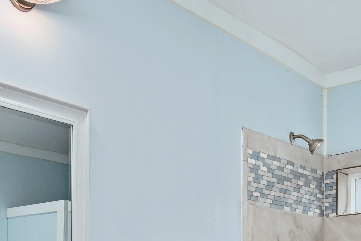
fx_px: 471
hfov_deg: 39.4
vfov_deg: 25.7
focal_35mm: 47
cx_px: 47
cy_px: 288
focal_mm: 16
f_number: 7.1
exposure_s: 1/13
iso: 320
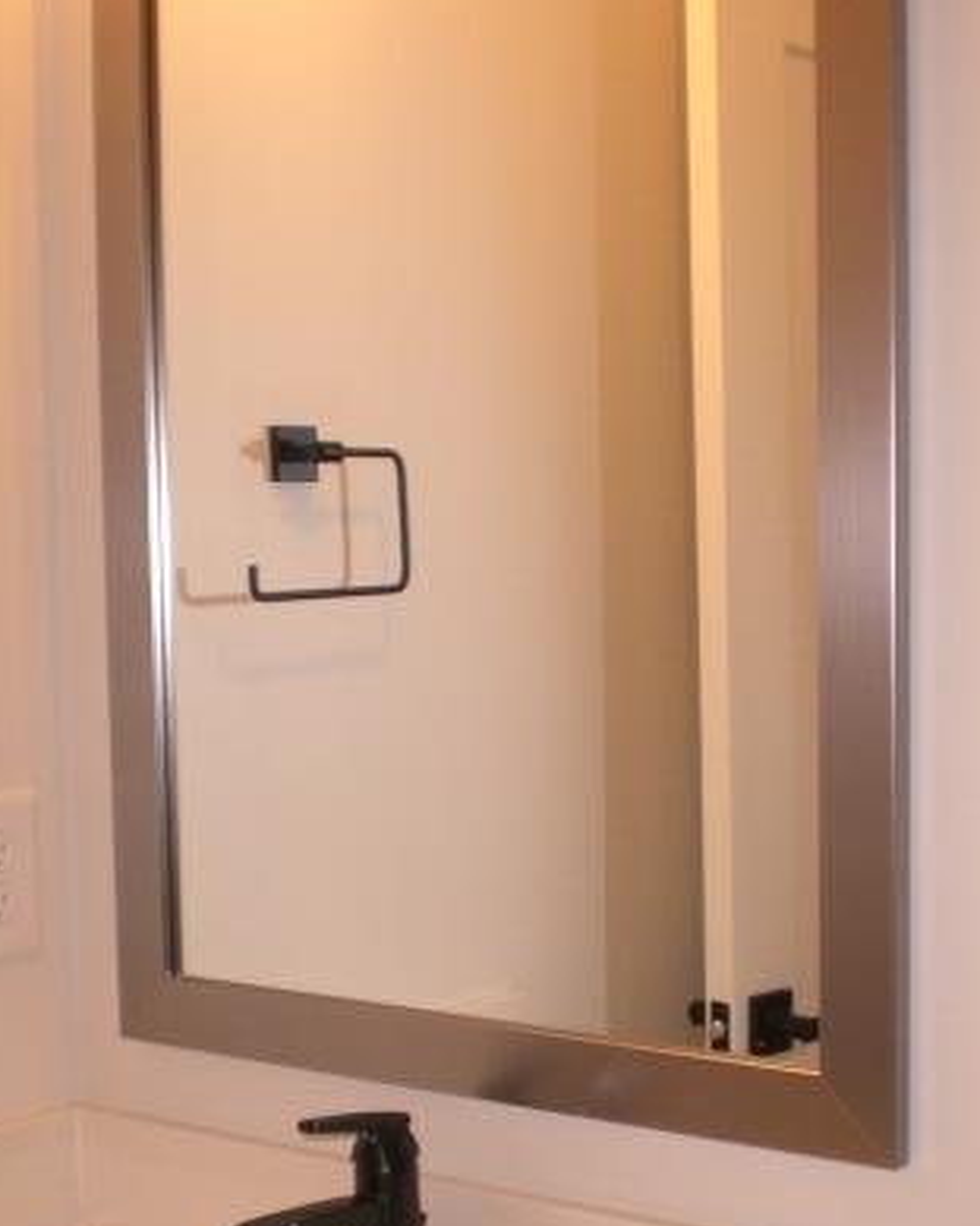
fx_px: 2212
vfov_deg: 30.9
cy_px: 744
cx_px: 482
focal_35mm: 61
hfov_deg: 25.0
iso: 200
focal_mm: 6.3
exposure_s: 1/60
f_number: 3.1
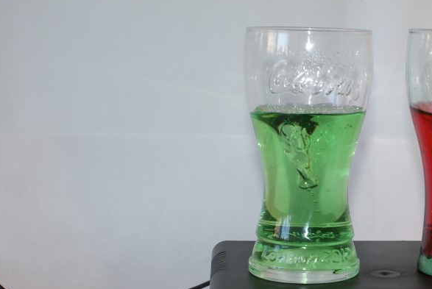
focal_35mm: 82
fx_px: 985
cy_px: 204
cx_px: 388
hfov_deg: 24.1
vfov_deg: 16.6
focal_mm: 28
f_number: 5.6
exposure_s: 1/80
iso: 400
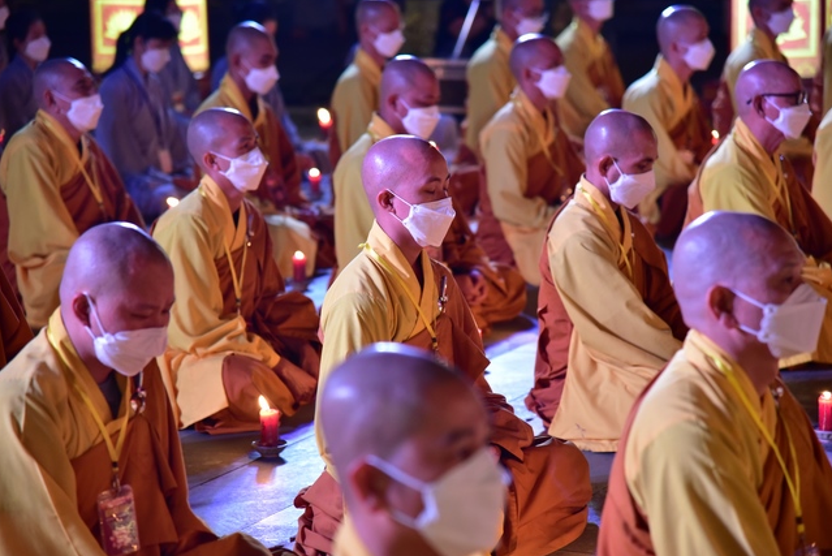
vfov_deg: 11.3
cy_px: 279
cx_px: 417
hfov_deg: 16.8
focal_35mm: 122
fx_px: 2821
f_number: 4
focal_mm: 120
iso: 3200
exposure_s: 1/40
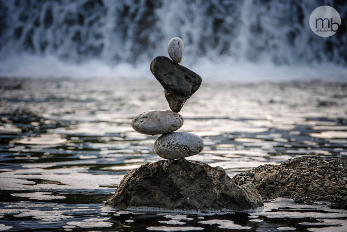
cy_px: 116
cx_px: 174
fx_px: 1954
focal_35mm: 202
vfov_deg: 6.8
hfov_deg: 10.1
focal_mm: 135
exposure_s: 1/500
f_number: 5
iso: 250
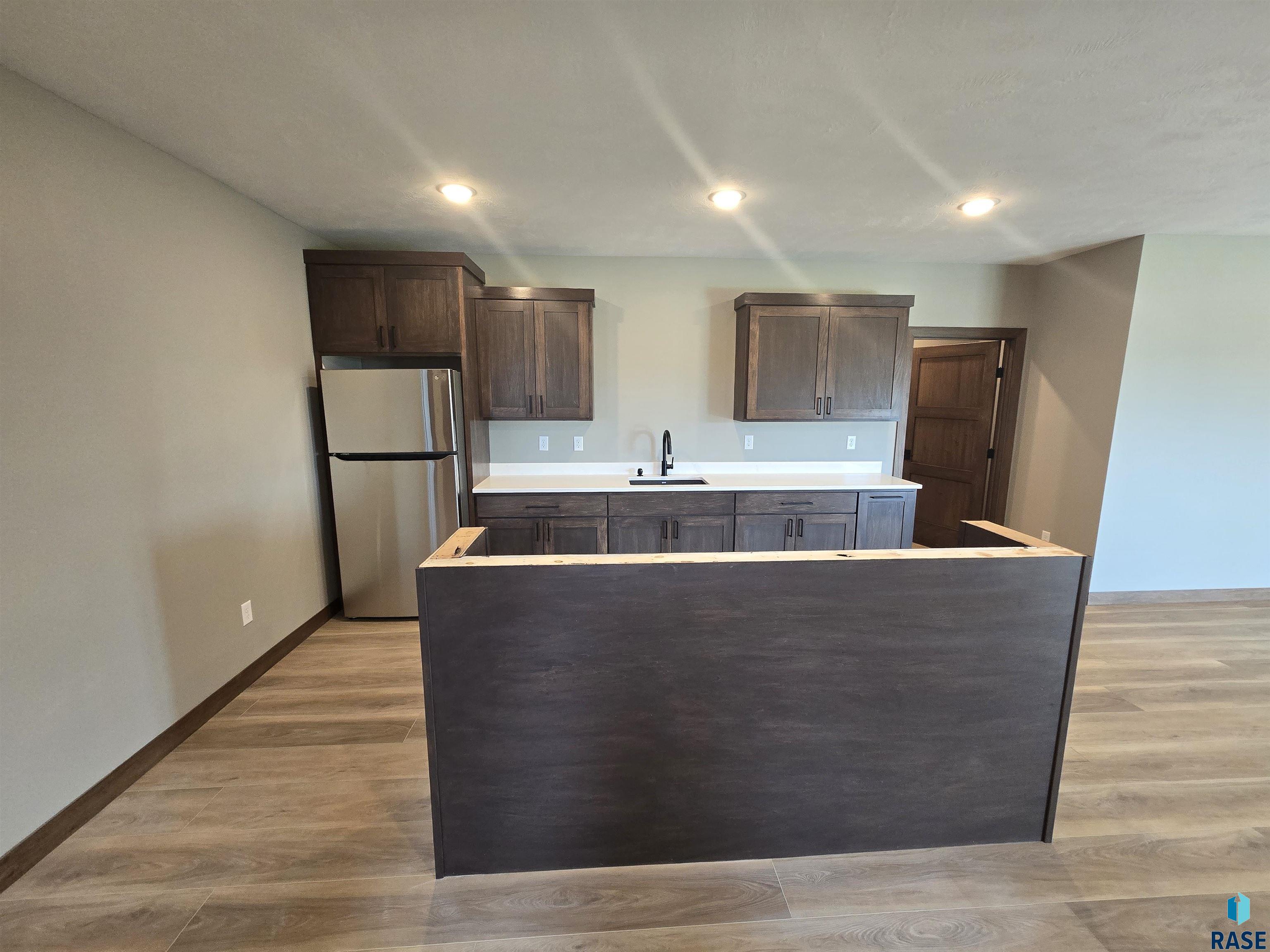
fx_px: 477
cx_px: 635
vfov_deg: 89.9
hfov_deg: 106.2
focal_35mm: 13
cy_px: 476
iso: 250
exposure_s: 1/60
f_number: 2.2
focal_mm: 2.2
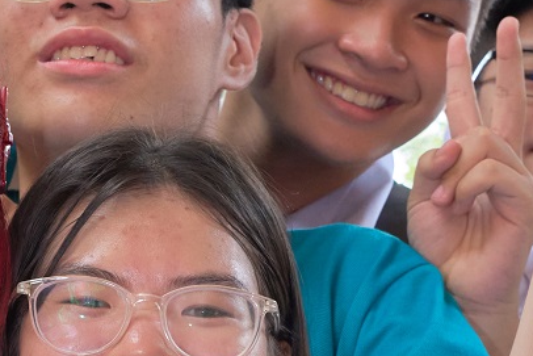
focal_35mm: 186
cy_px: 204
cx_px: -165
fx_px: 2755
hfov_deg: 10.8
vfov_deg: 7.4
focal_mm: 42
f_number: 9
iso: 1250
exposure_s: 1/160
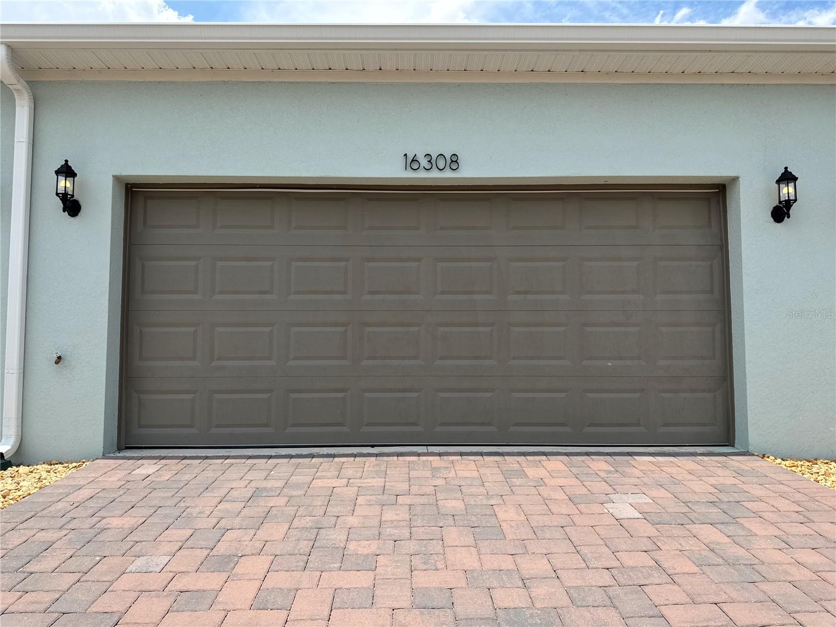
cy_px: 314
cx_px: 418
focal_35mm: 24
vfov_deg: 56.8
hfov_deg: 71.6
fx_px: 580
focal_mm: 6.76
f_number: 1.78
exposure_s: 1/4950
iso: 80
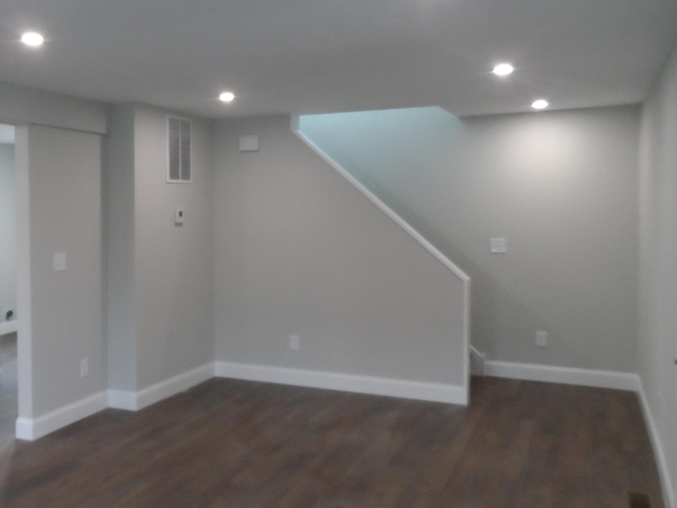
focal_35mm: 32
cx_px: 247
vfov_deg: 44.1
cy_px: 228
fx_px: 626
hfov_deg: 56.0
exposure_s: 1/30
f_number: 3.2
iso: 320
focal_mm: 4
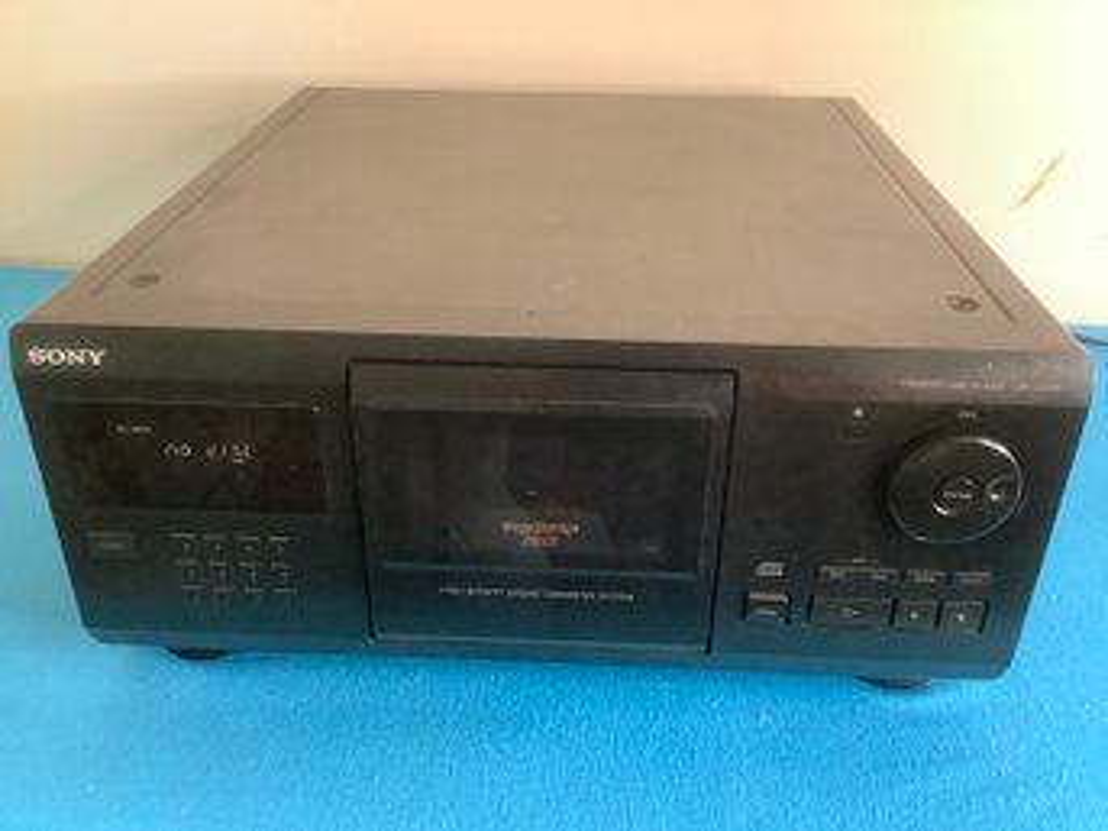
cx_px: 554
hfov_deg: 58.4
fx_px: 992
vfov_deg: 45.4
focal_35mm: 31
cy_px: 416
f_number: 2.4
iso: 400
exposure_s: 1/60
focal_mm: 3.3
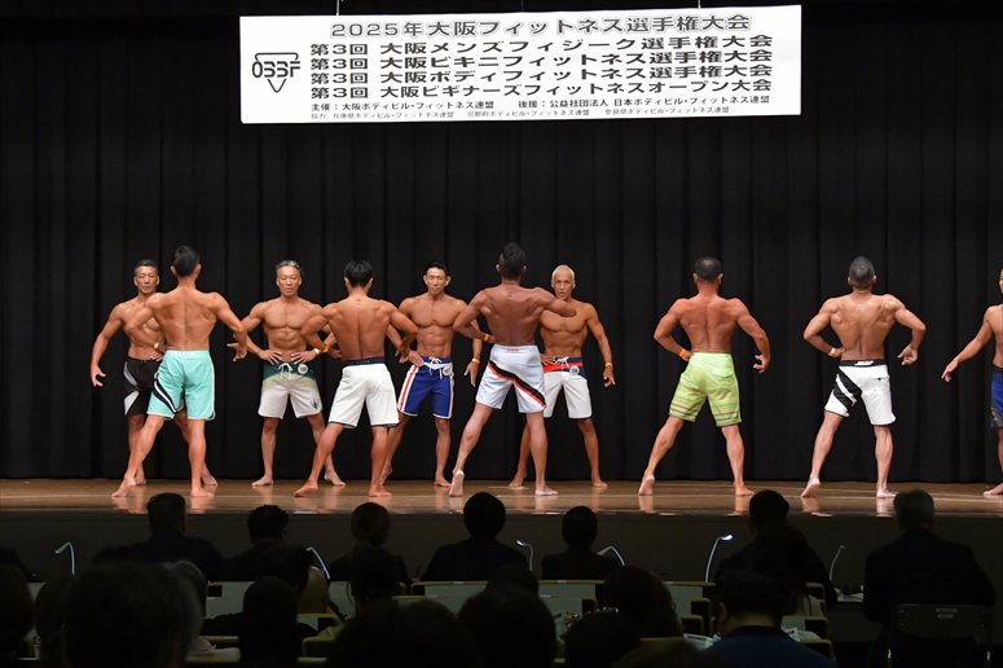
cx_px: 502
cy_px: 334
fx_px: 2590
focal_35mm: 93
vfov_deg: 14.7
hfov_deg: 21.9
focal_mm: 62
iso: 6400
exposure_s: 1/400
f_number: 5.6
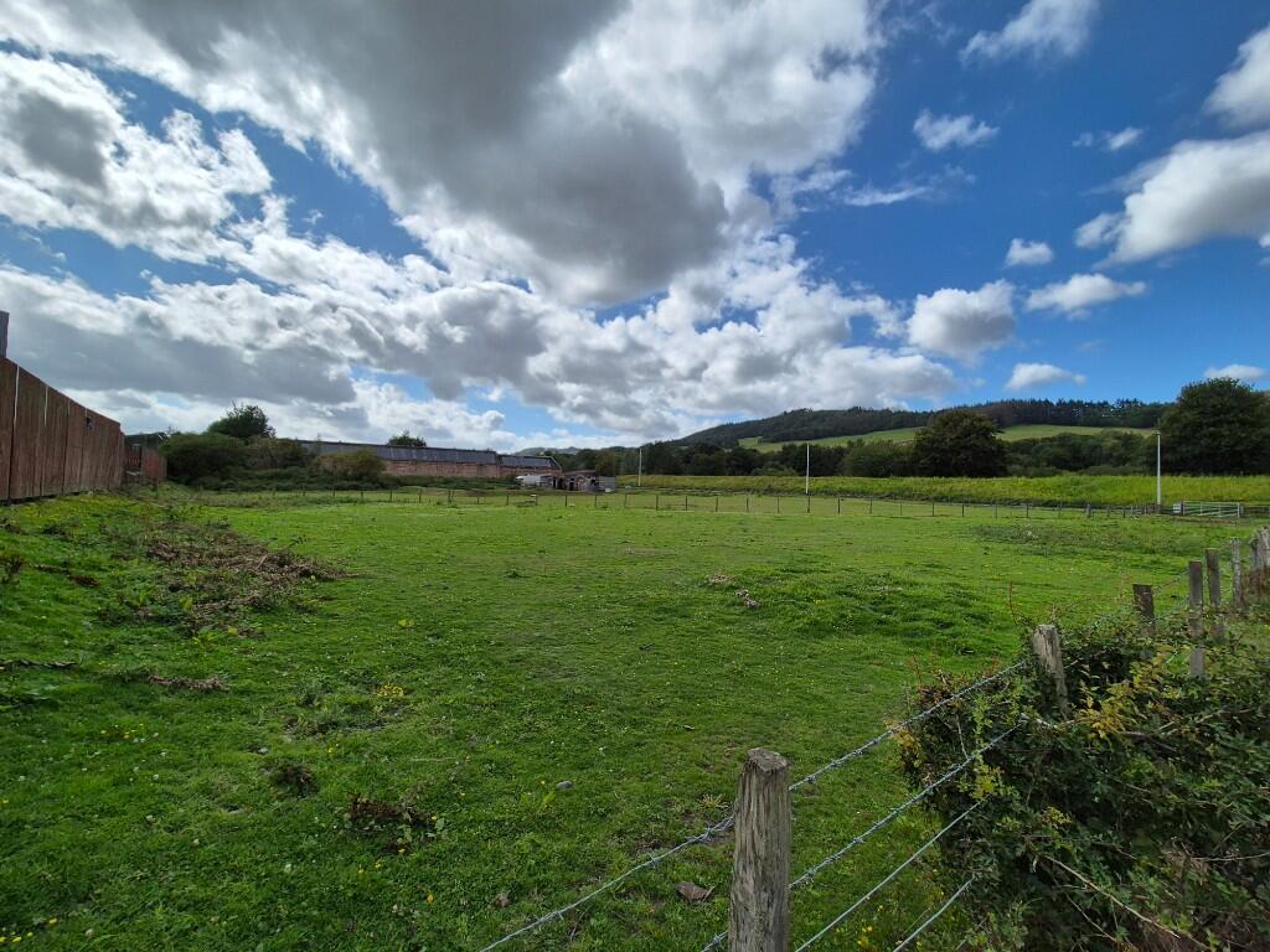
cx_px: 635
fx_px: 477
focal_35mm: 13
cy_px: 476
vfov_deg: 89.9
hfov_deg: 106.2
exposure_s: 1/4320
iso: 50
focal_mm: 2.2
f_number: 2.2
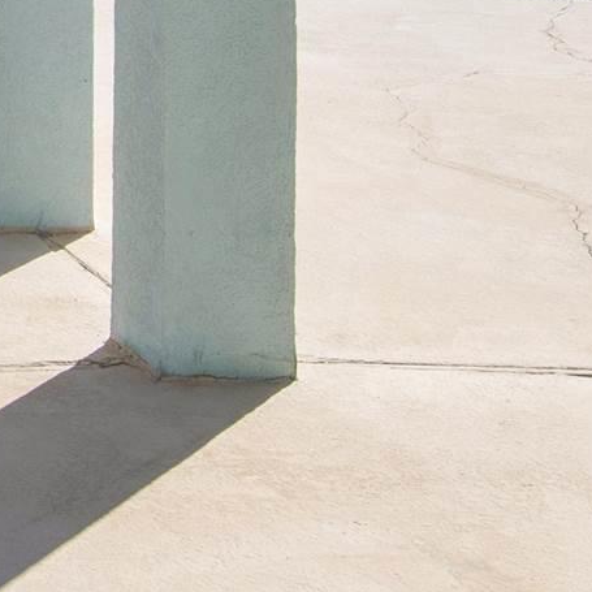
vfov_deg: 14.6
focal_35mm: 109
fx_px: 2109
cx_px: -640
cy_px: -363
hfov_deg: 13.4
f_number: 11
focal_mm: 19
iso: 200
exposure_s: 1/250
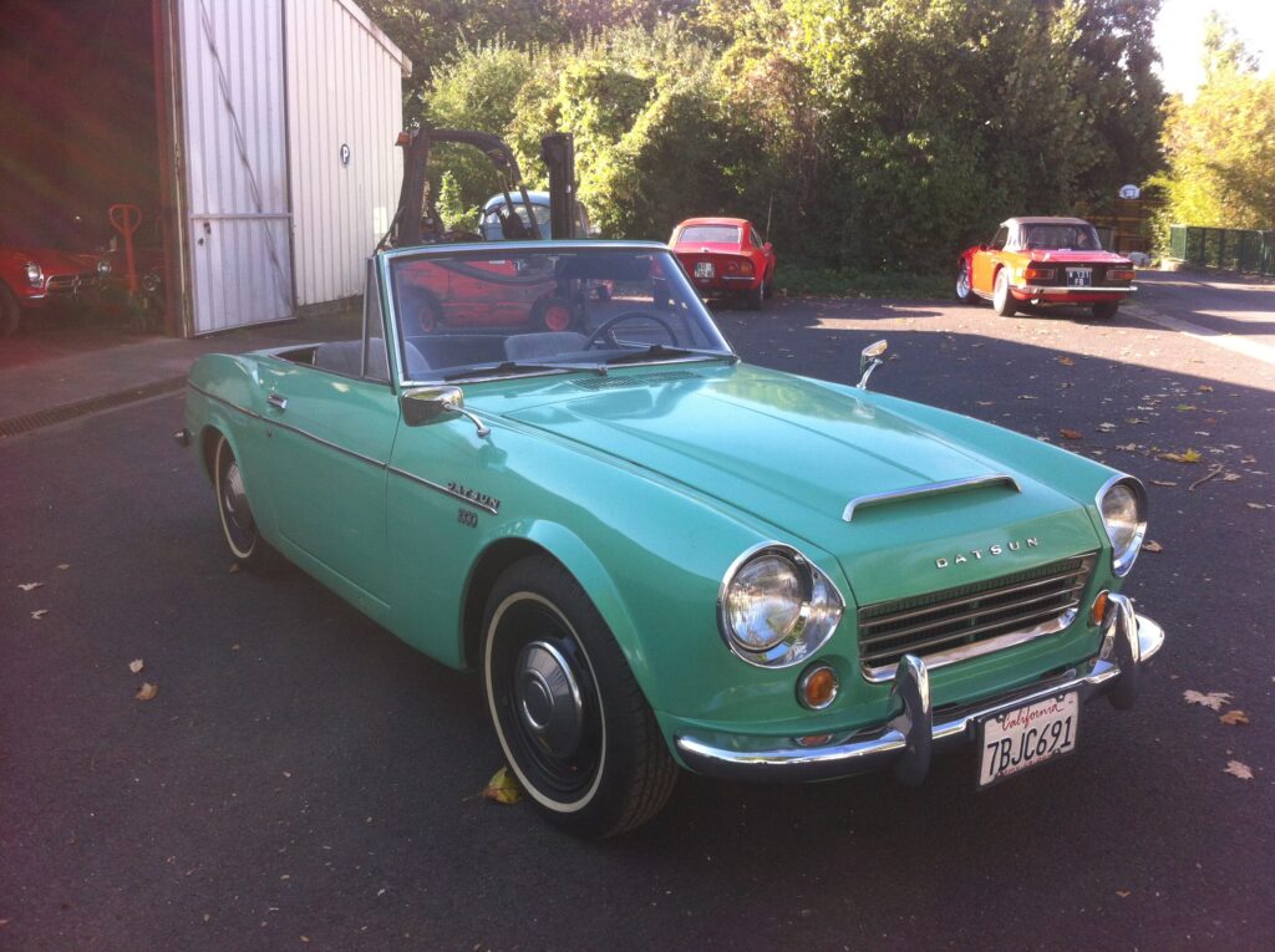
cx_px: 638
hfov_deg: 52.7
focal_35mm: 35
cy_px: 476
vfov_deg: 40.6
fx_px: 1287
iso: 80
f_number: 2.8
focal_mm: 3.85
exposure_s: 1/217
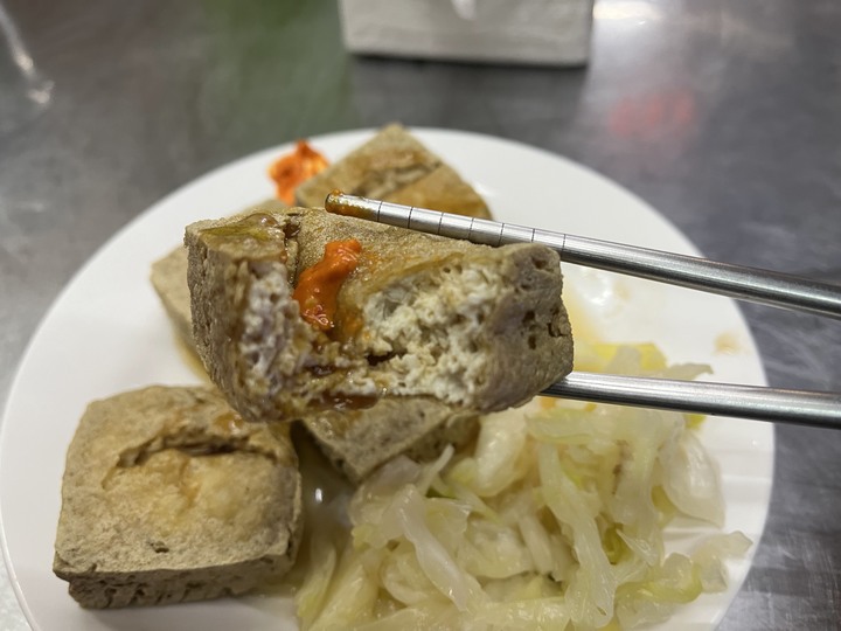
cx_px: 420
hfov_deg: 67.3
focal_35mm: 26
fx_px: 632
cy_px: 316
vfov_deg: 53.1
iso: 160
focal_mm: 5.1
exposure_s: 1/60
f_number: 1.6
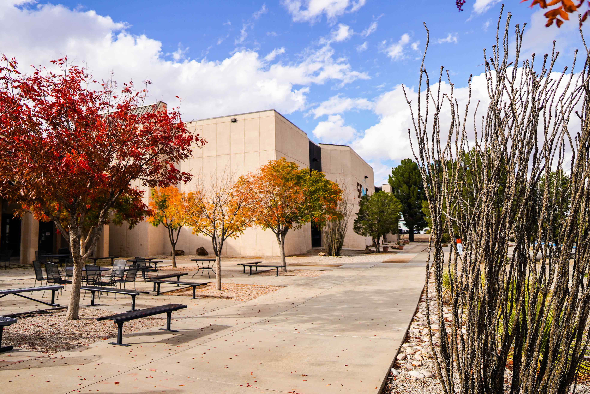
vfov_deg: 53.1
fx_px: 393
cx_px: 295
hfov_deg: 73.7
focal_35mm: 24
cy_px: 197
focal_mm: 16
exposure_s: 1/8000
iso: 160
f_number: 1.8
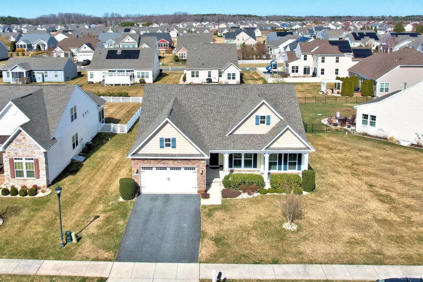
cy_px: 78
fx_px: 376
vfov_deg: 40.2
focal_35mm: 32
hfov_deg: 58.6
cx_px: 193
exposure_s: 1/4000
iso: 200
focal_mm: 8.38
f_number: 2.8
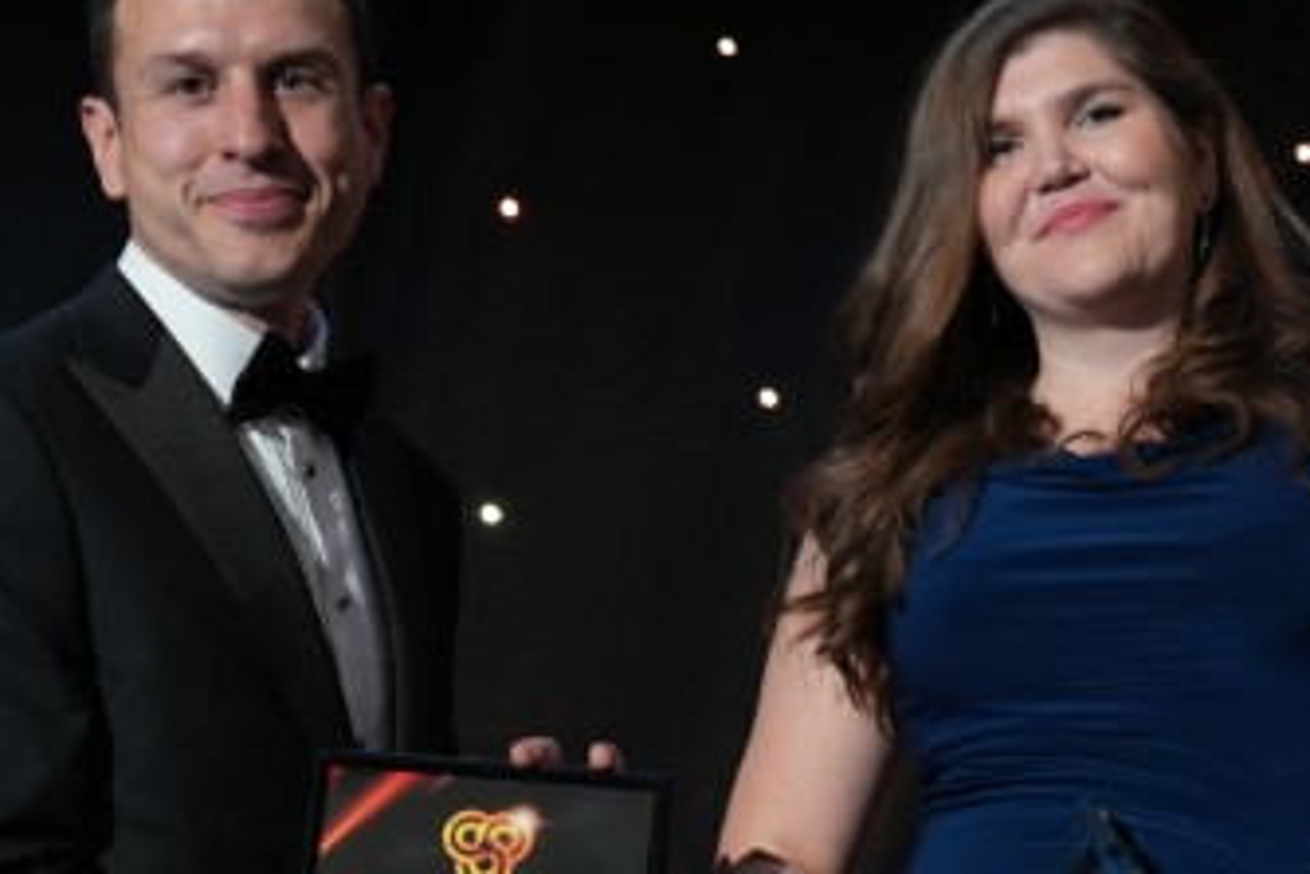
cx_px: 1084
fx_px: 4550
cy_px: 623
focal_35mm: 125
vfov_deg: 11.0
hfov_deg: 16.2
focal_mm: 58
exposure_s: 1/125
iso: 1600
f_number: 2.8
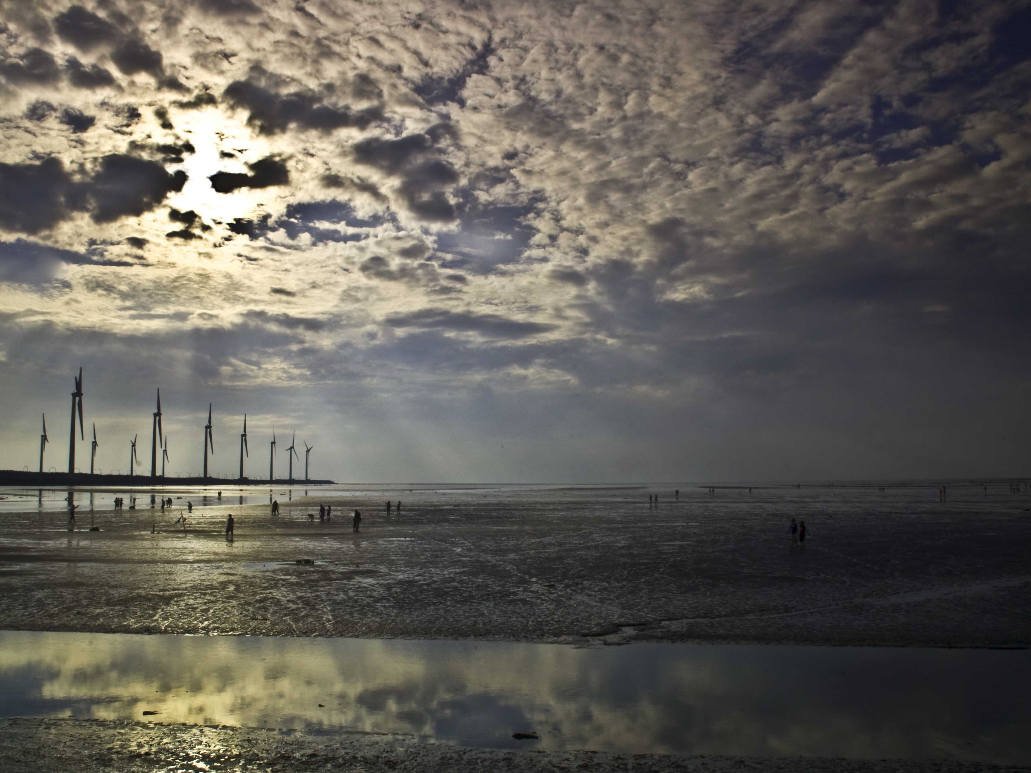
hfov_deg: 59.9
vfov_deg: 46.8
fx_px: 893
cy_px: 396
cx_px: 473
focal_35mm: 30
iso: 100
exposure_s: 1/10
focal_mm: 18
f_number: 22
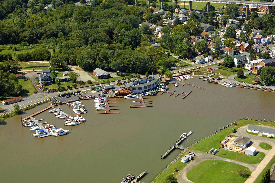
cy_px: 92
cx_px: 138
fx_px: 515
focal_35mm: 68
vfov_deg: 20.1
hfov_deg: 29.9
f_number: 6.3
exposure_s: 1/1000
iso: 400
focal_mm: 45
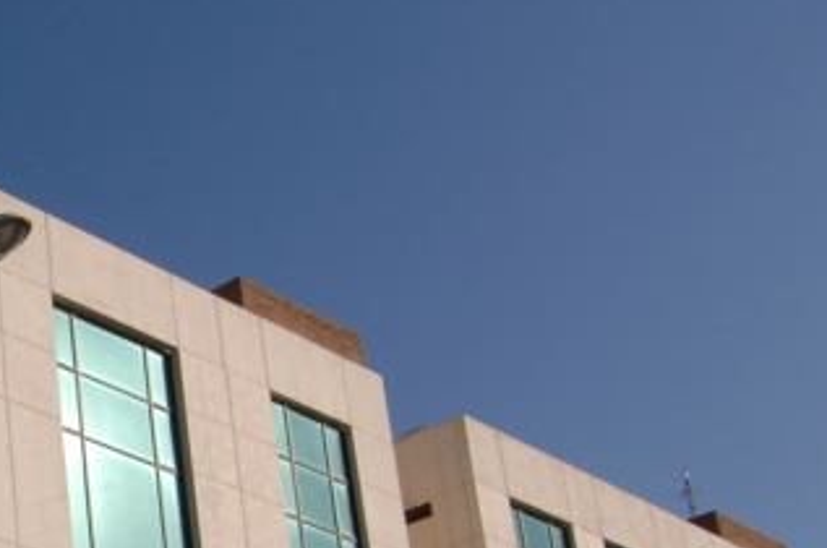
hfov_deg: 23.6
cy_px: 616
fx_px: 1765
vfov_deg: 17.0
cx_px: -213
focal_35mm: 77
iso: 100
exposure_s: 1/125
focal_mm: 12
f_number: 16
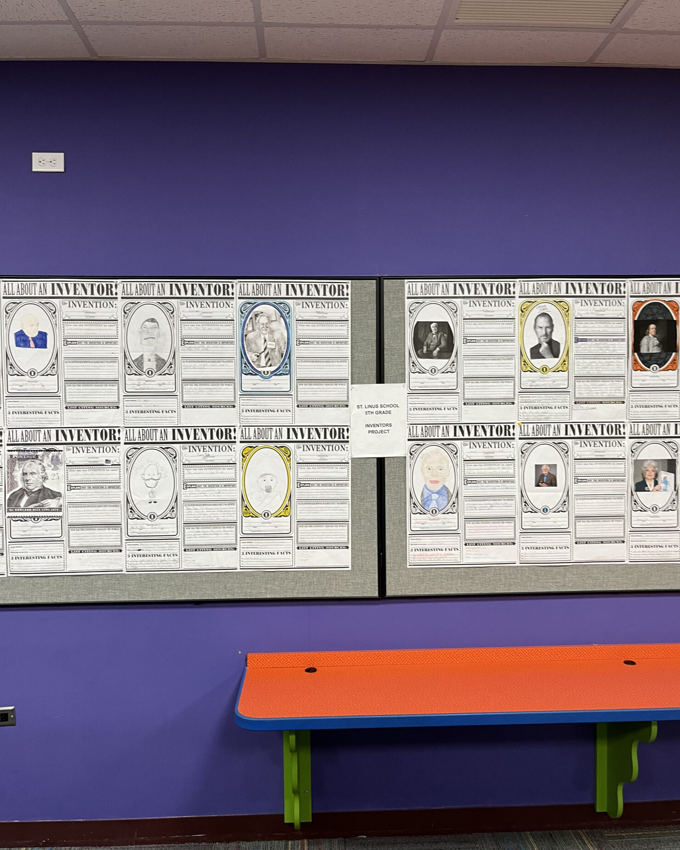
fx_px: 704
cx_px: 345
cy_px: 441
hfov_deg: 51.5
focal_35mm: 28
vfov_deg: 62.2
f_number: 1.6
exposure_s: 1/83
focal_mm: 5.1
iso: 125
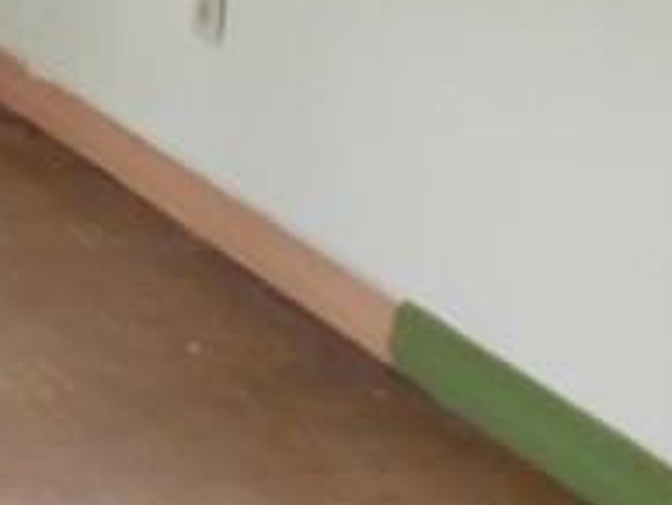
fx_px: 2681
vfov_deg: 9.8
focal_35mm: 138
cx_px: -1097
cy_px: -585
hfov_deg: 11.2
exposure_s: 1/30
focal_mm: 4.6
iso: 360
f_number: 3.5
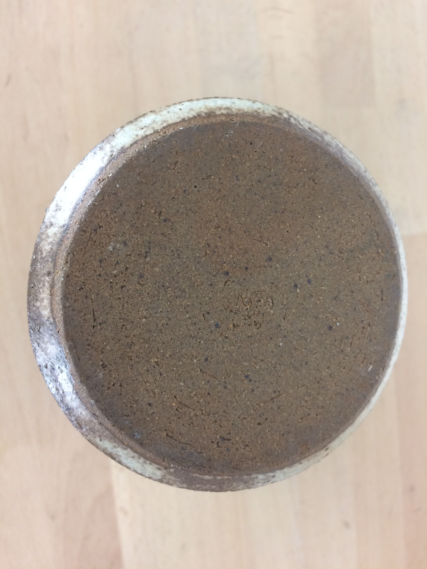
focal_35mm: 29
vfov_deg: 61.7
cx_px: 214
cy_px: 284
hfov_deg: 48.2
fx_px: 477
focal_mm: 4.15
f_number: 2.2
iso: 100
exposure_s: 1/33
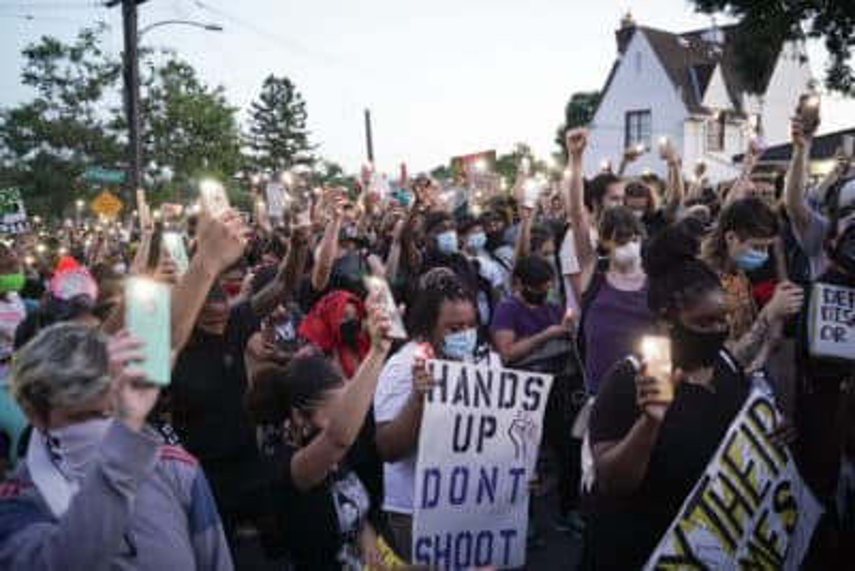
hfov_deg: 65.5
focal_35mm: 28
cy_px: 286
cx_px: 428
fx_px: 665
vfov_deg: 46.4
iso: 1250
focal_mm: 28
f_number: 2.8
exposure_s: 1/125
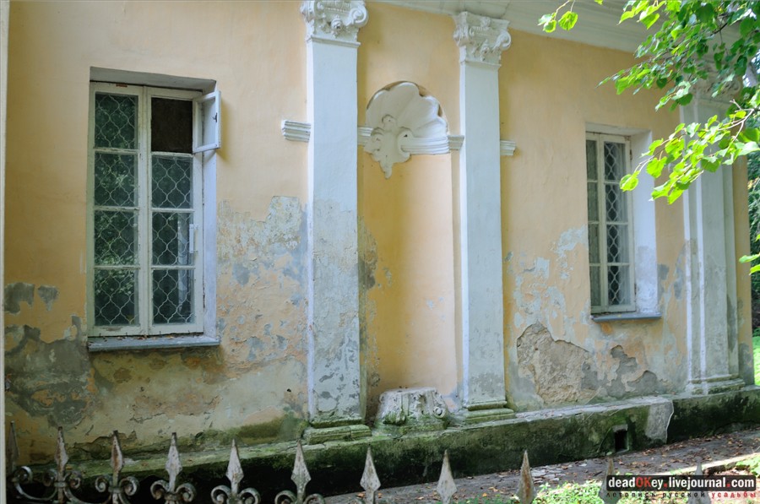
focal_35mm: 36
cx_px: 380
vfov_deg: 36.8
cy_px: 252
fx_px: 759
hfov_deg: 53.2
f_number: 7.1
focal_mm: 24
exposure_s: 1/40
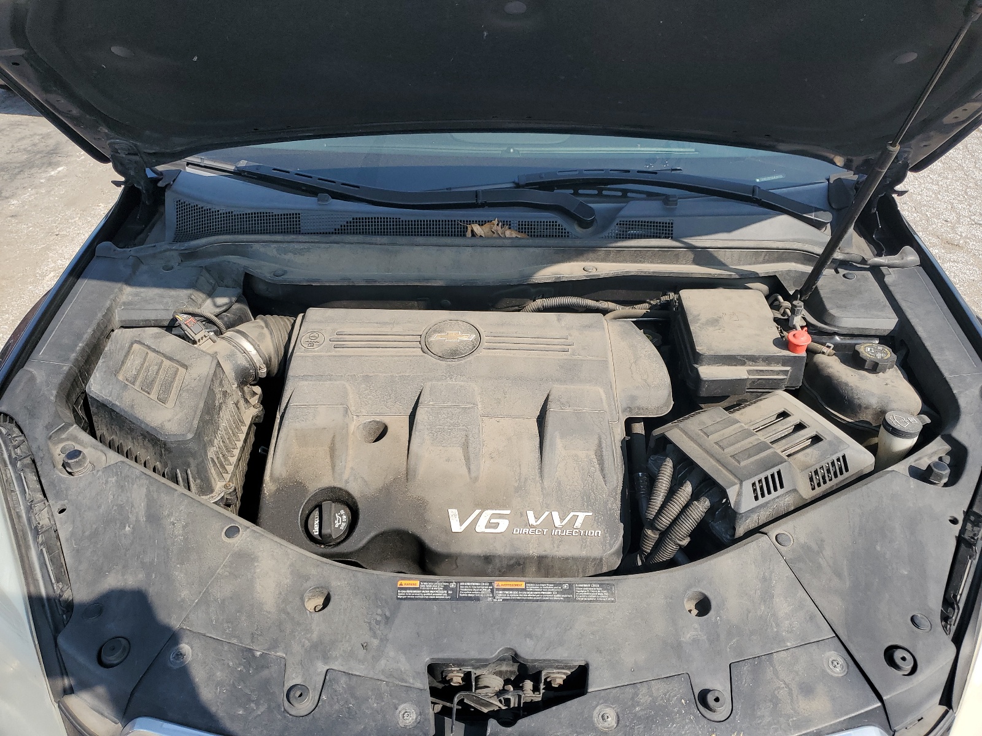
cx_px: 491
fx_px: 738
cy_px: 368
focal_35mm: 26
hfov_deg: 67.3
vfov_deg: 53.1
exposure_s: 1/2000
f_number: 1.5
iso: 50
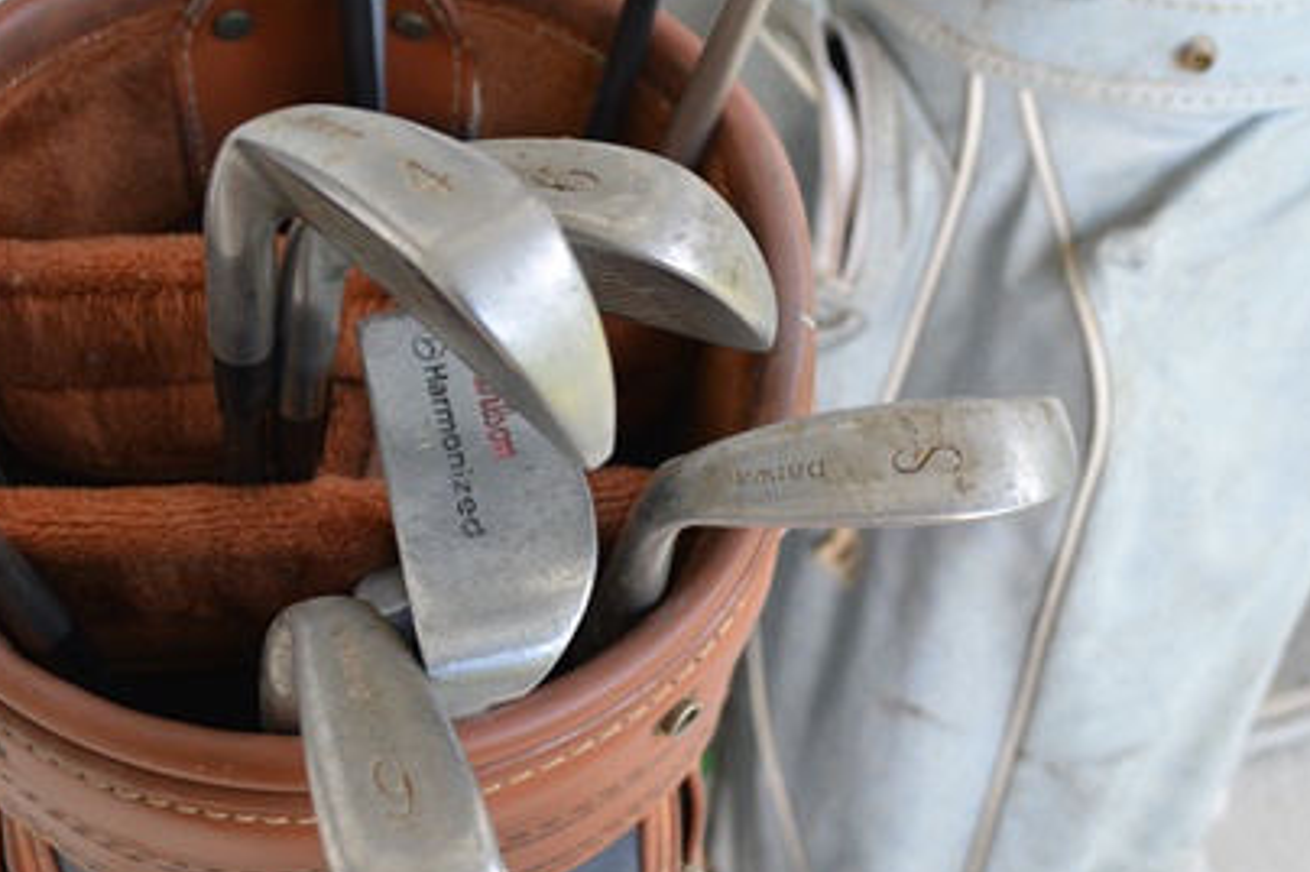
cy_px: 373
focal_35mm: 49
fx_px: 1782
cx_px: 564
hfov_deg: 40.3
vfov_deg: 27.5
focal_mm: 22
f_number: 5
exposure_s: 1/100
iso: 400
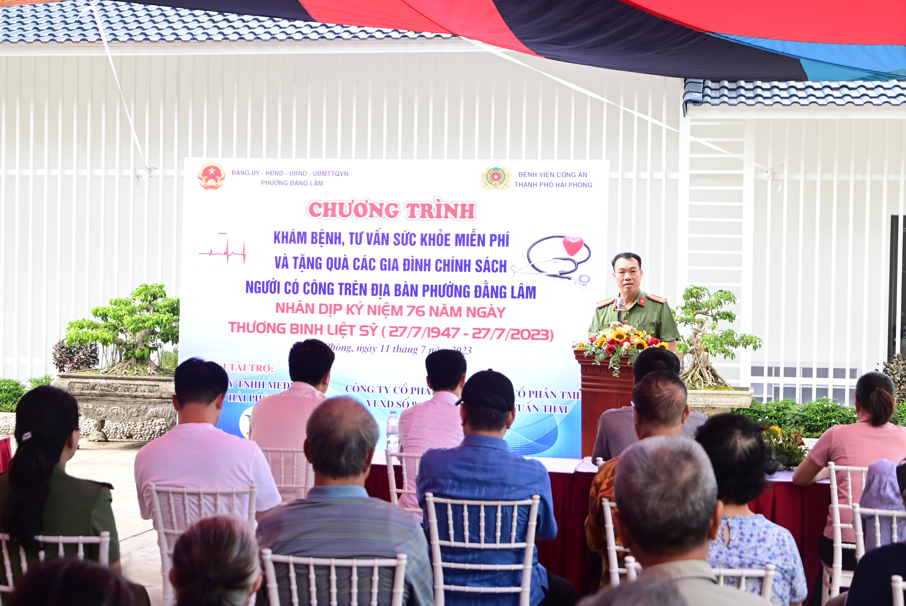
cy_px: 303
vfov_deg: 22.7
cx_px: 453
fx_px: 1511
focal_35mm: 60
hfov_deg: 33.4
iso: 500
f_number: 5.6
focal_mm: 40
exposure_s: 1/200
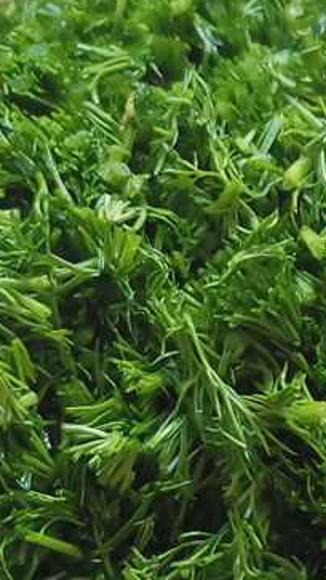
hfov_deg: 10.8
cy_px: 521
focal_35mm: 106
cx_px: 549
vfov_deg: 19.8
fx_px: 1630
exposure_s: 1/100
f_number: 1.8
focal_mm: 4.75
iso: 250
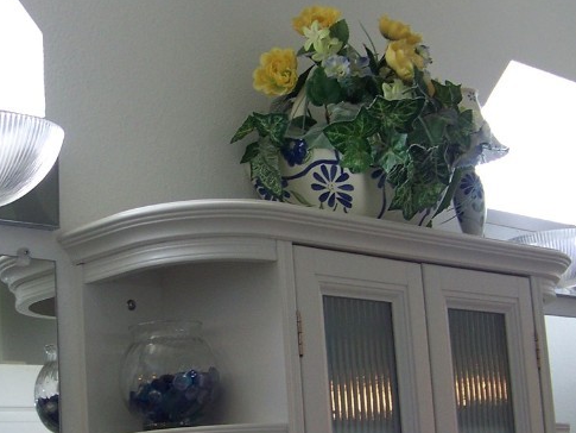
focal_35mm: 76
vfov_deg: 19.4
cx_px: 157
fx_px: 1265
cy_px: 259
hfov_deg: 25.4
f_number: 2.8
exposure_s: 1/30
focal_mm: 5.85
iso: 80
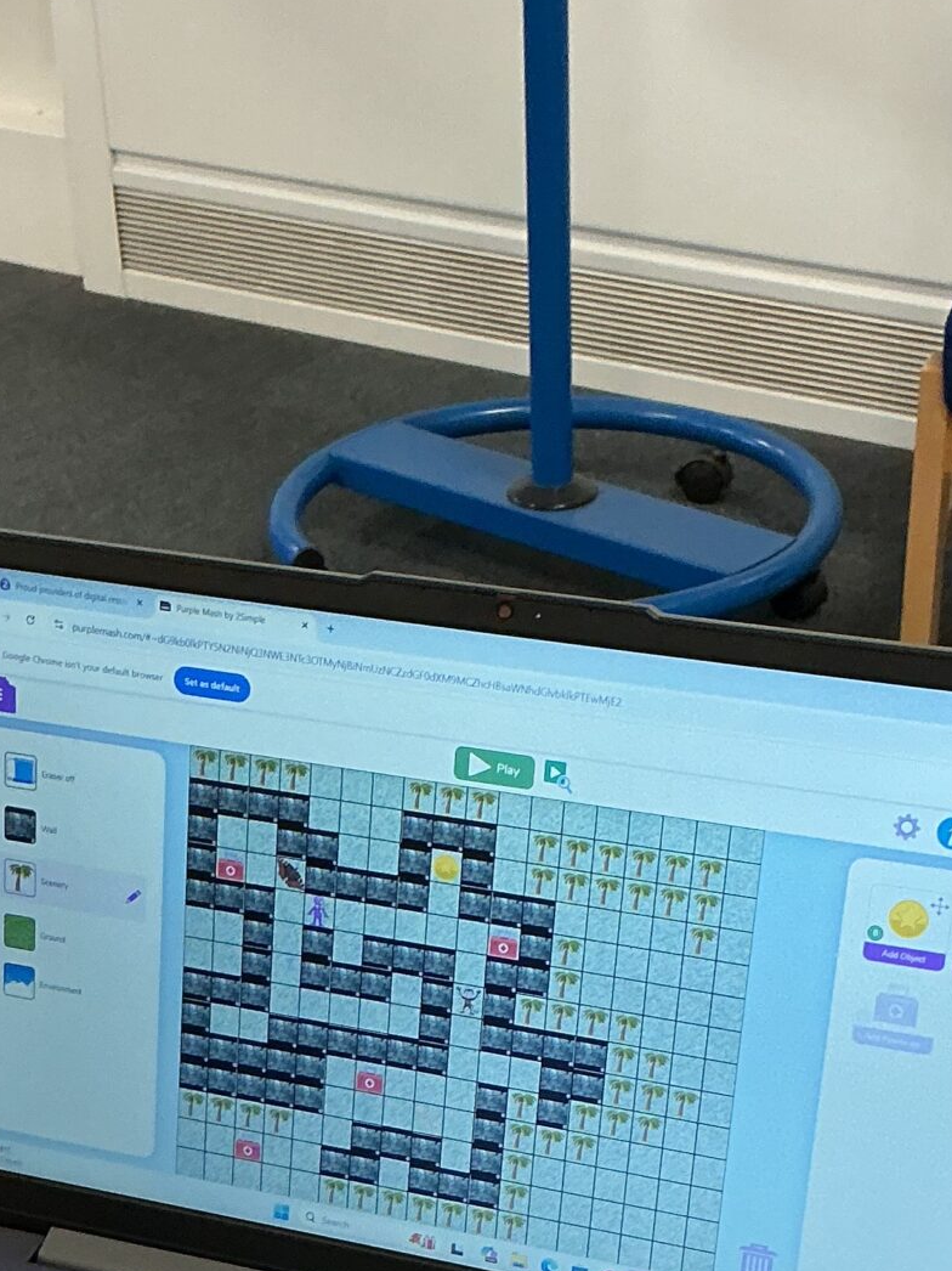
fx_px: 2605
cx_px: 454
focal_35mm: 71
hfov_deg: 20.7
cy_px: 1188
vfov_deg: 26.3
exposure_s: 1/60
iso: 80
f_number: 1.8
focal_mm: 3
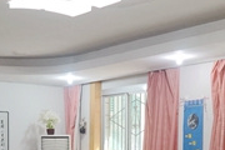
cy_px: 216
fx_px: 562
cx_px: 100
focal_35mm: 90
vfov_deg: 14.3
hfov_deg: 22.6
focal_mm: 18
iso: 1250
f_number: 4
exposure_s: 1/160
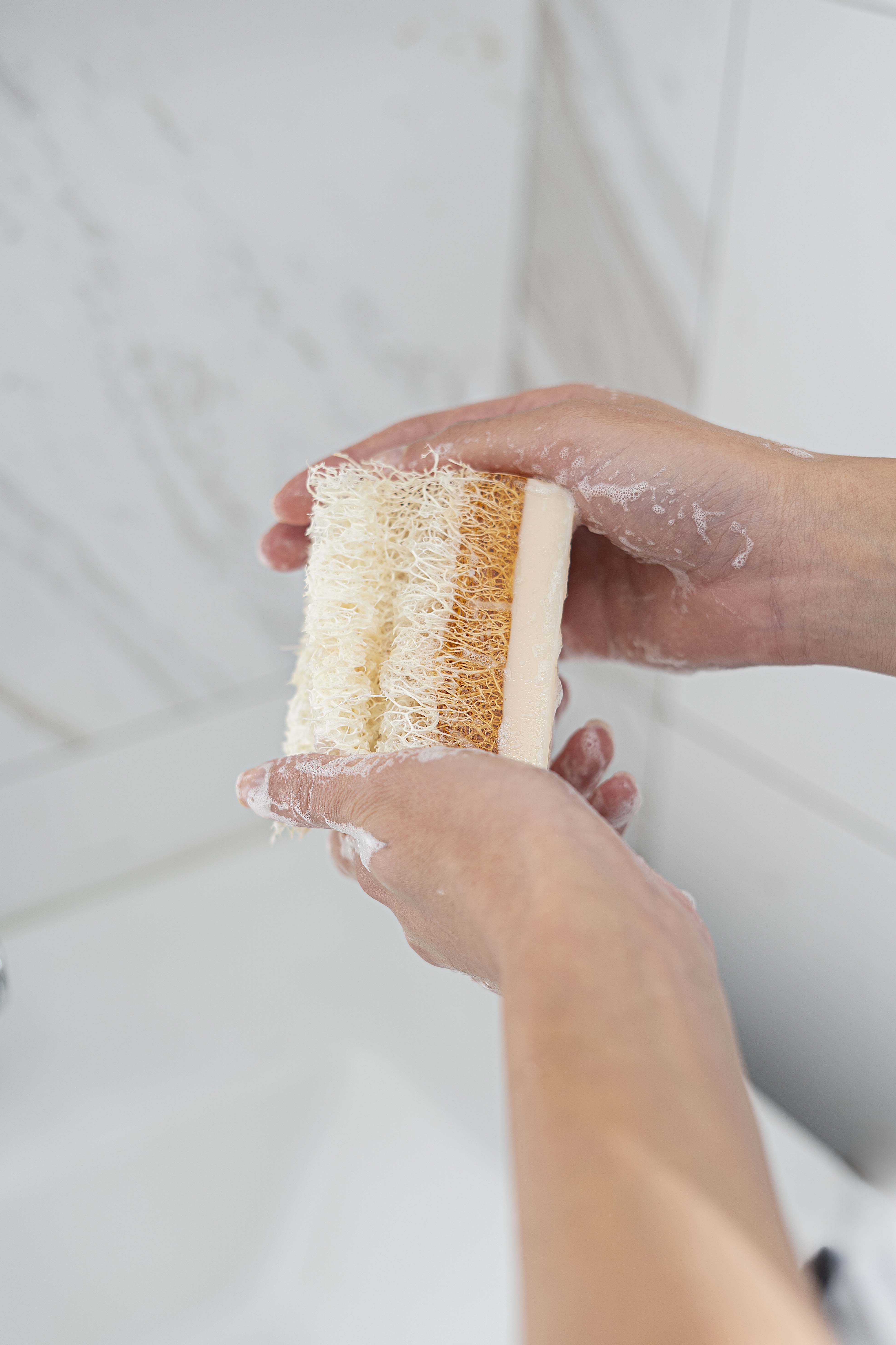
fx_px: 1904
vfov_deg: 38.9
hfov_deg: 26.5
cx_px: 456
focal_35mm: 51
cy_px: 667
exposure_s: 1/125
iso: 160
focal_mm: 50
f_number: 2.8
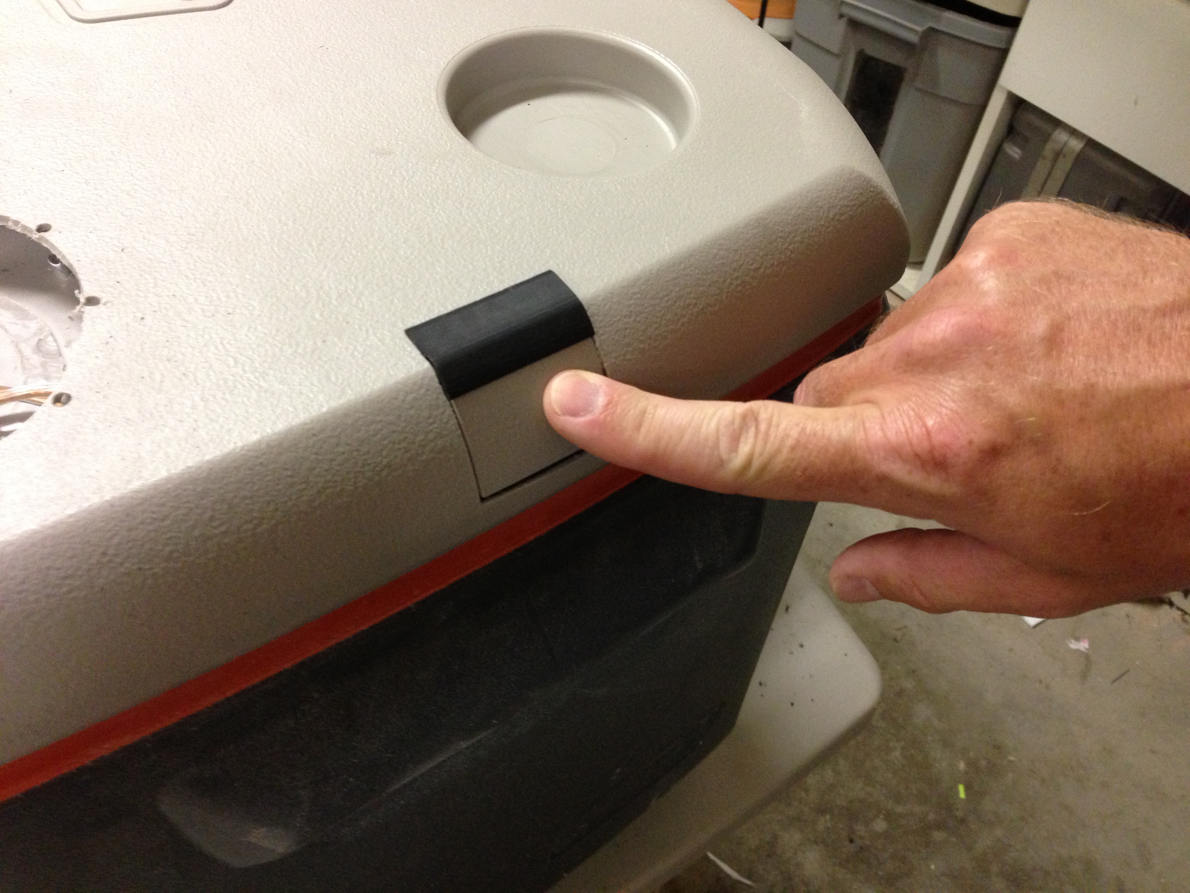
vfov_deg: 42.9
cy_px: 446
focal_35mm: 33
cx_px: 595
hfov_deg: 55.4
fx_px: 1134
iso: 320
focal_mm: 4.13
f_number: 2.4
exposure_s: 1/20
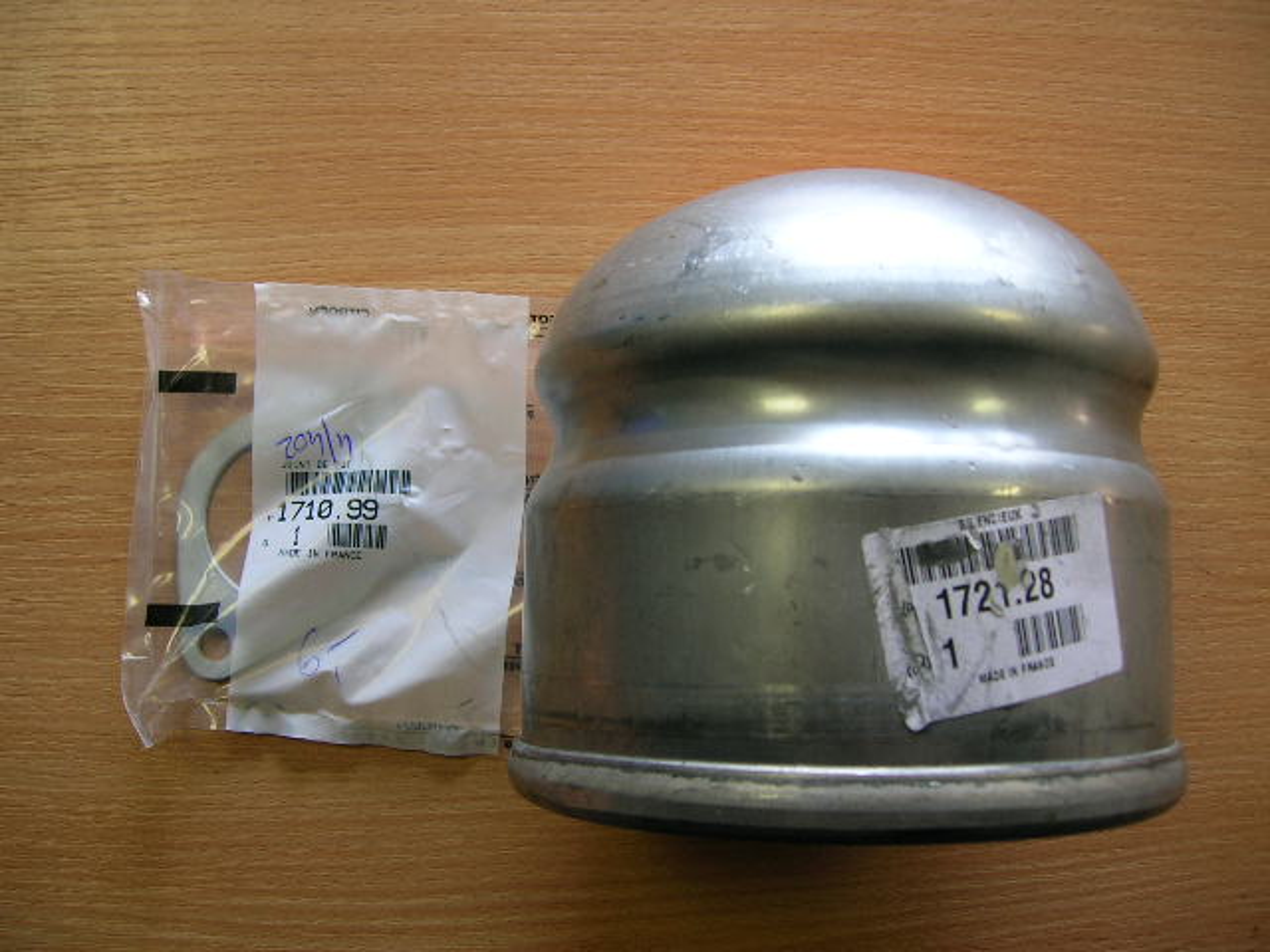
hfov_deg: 54.0
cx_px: 635
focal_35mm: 34
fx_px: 1247
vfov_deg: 41.8
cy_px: 476
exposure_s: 1/30
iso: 50
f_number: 2.9
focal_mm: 5.7
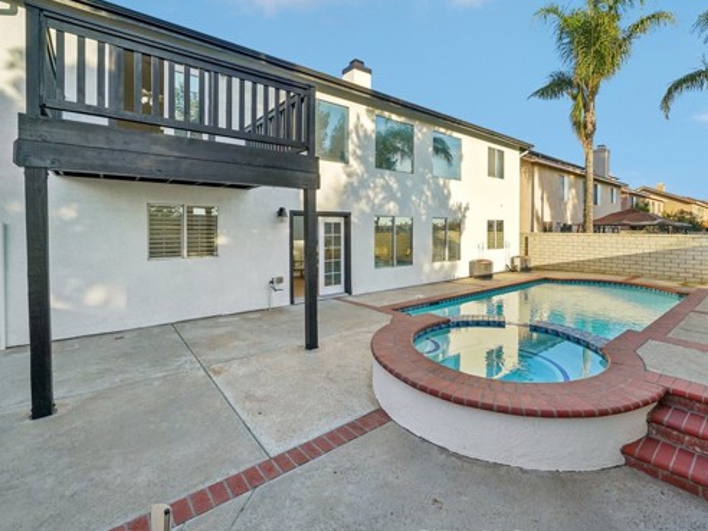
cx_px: 391
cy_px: 258
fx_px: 307
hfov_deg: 97.8
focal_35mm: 15
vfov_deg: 81.7
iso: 100
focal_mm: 12
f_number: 8
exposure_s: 1/125
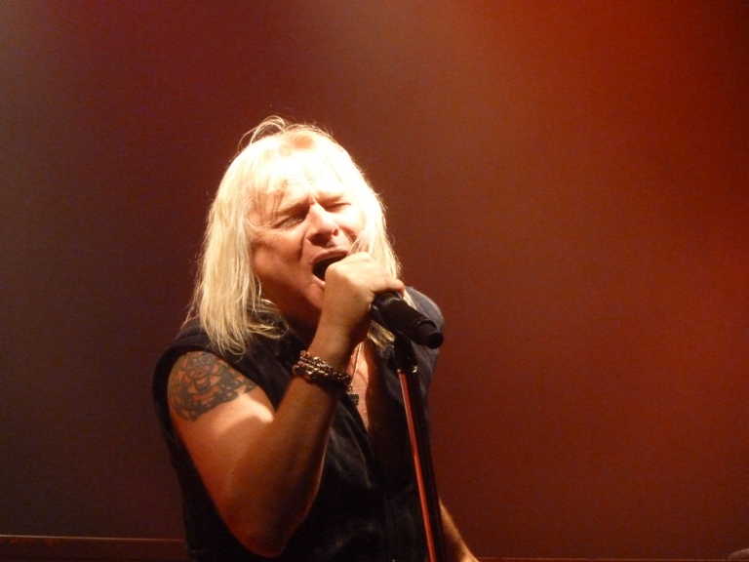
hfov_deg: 10.1
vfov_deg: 7.6
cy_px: 281
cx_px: 374
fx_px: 4241
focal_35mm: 196
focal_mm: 32.1
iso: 800
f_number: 4.5
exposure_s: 1/100
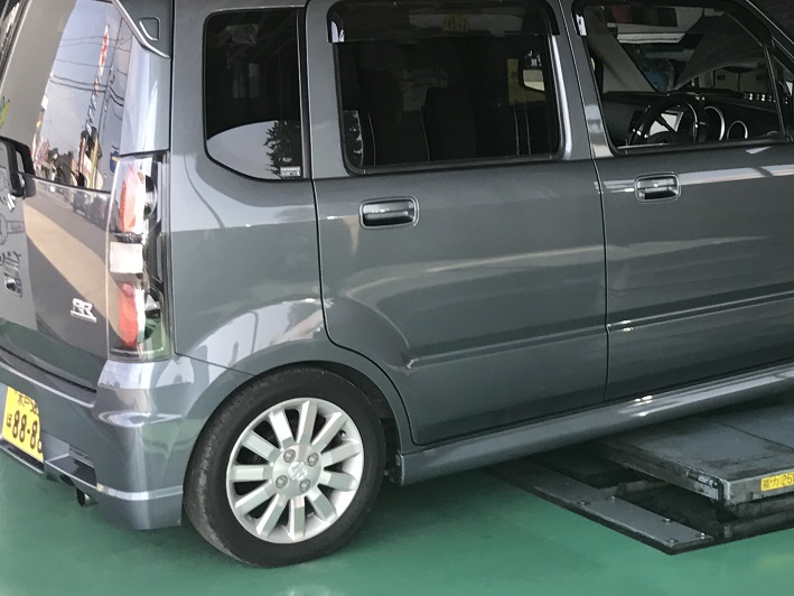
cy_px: 109
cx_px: 850
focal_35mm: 79
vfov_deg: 18.5
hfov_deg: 23.4
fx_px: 1812
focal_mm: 3.99
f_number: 1.8
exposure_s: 1/204
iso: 20
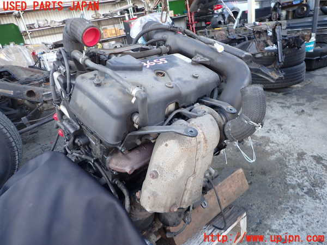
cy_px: 122
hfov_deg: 69.4
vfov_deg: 54.9
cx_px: 164
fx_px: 236
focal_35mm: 25
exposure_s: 1/125
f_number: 2
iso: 160
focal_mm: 4.5
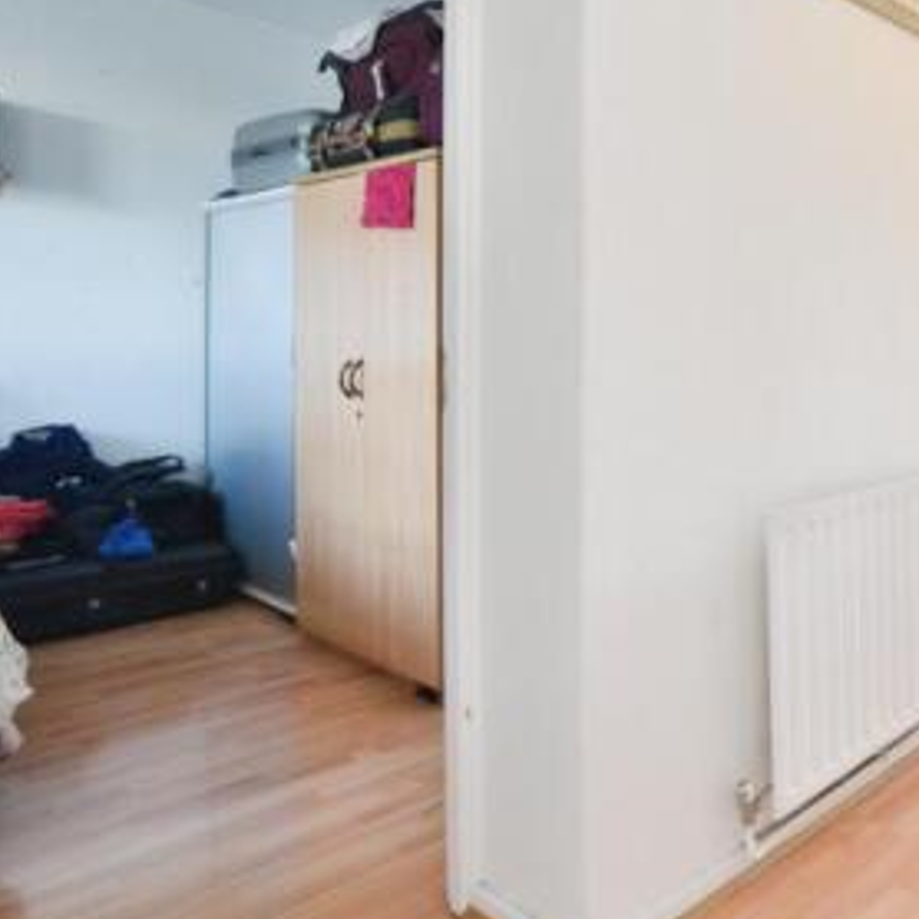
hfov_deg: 44.0
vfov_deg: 63.6
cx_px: 1074
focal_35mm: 24
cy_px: 316
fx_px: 721
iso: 640
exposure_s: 1.3
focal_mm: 12
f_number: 22
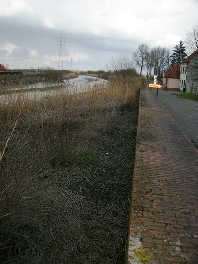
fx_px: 244
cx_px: 99
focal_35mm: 32
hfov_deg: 44.2
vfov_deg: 56.8
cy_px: 132
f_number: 2.9
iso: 80
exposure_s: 1/1000
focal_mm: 5.7
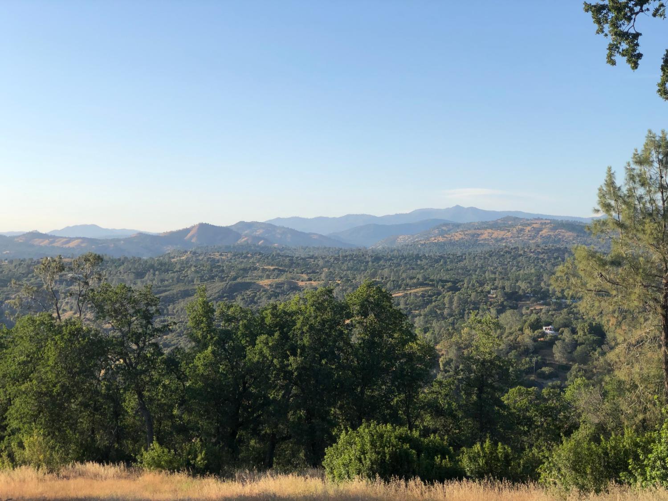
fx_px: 1100
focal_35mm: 57
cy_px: 250
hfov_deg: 33.8
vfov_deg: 25.7
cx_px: 334
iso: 20
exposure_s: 1/564
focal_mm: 6.6
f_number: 2.8
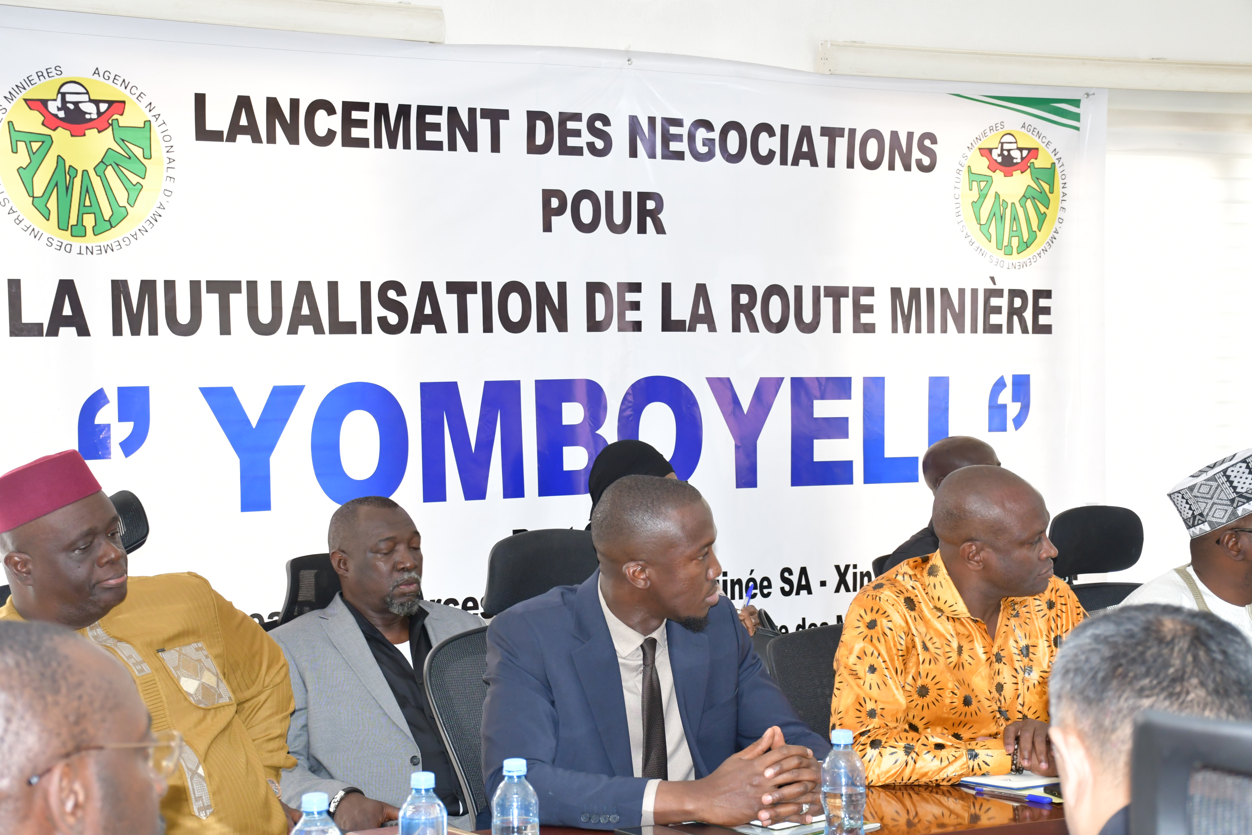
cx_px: 626
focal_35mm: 63
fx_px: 2191
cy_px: 418
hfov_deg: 31.9
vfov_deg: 21.6
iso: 1250
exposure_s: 1/50
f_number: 5.6
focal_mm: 42
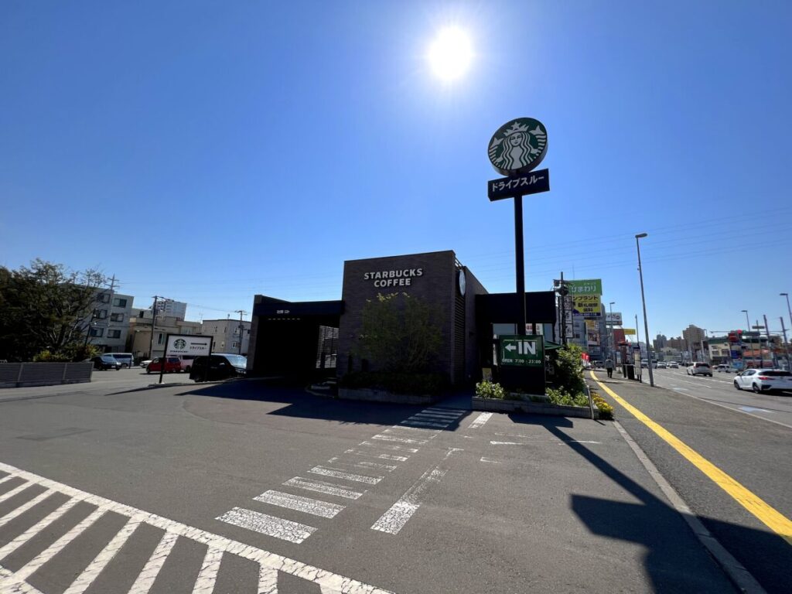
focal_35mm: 13
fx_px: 297
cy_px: 297
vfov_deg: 89.9
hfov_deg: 106.2
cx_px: 396
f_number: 1.8
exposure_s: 1/3425
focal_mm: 1.57
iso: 32
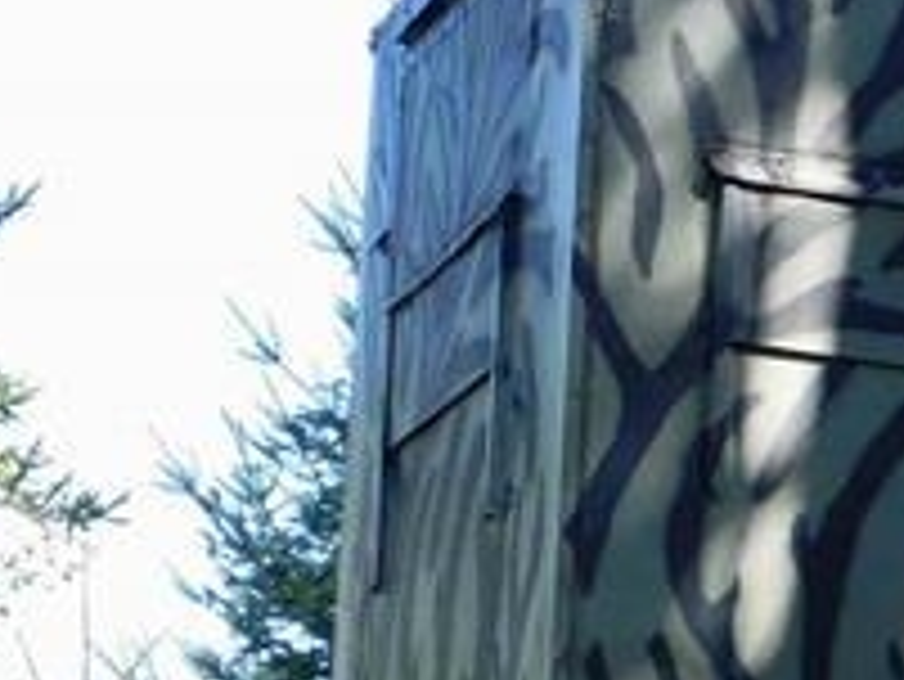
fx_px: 3737
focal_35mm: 143
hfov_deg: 13.7
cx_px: 832
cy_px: 549
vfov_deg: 10.4
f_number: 3.7
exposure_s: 1/100
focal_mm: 8
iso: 125
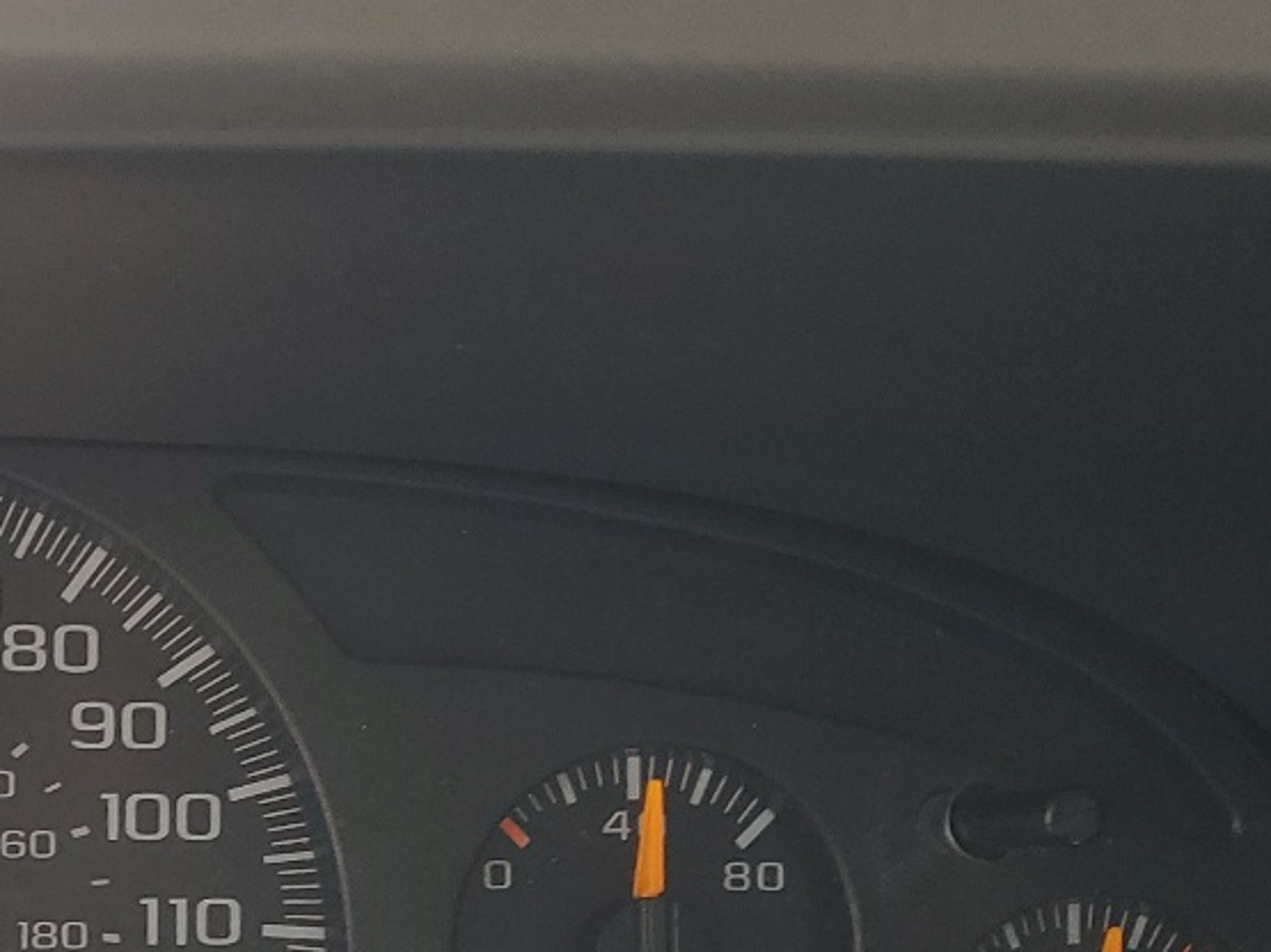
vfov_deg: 18.7
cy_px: 1096
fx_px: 2753
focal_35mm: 75
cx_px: -147
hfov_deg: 24.2
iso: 52
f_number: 1.5
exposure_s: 1/120
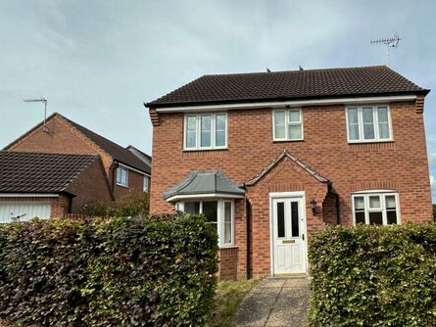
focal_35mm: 22
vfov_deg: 60.6
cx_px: 314
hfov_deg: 72.4
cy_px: 194
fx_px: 277
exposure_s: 1/1667
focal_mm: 2.22
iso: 50
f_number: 2.2
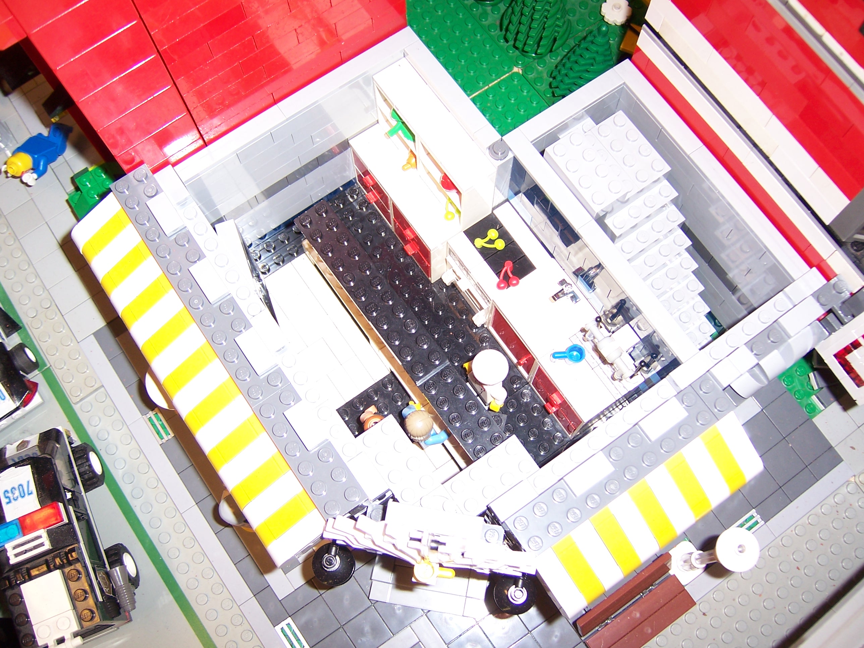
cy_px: 324
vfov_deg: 39.7
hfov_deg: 51.4
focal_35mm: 36
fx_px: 899
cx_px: 432
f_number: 2.8
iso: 80
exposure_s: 1/60
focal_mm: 6.2
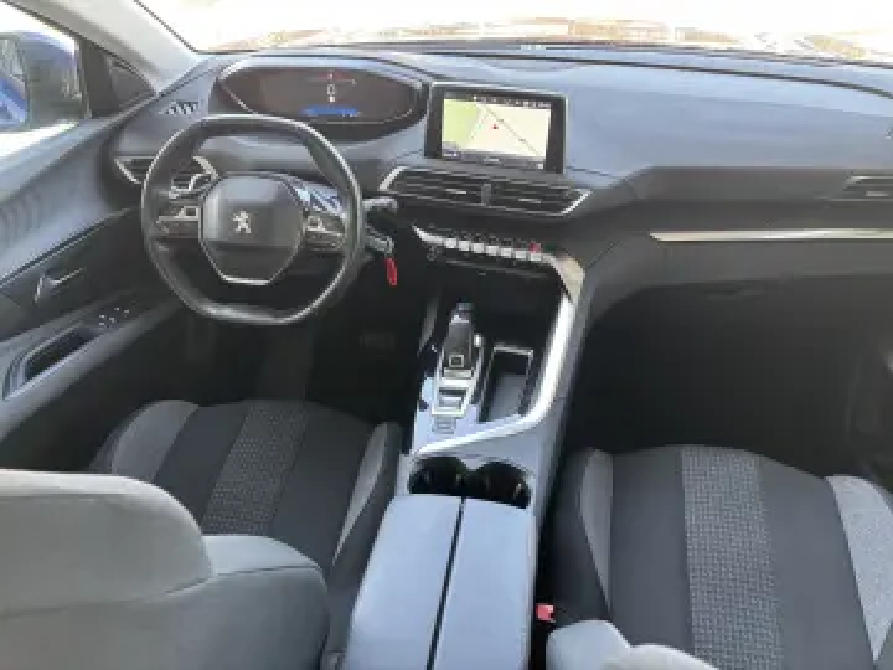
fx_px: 671
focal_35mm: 26
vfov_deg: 53.1
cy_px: 335
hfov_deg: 67.3
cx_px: 446
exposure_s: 1/63
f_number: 1.6
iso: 125
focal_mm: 5.96
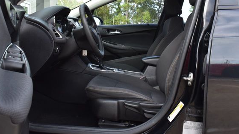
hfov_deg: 55.3
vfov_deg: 32.6
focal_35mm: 36
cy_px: 48
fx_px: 228
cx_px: 112
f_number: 9
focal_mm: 20
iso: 400
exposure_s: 1/100
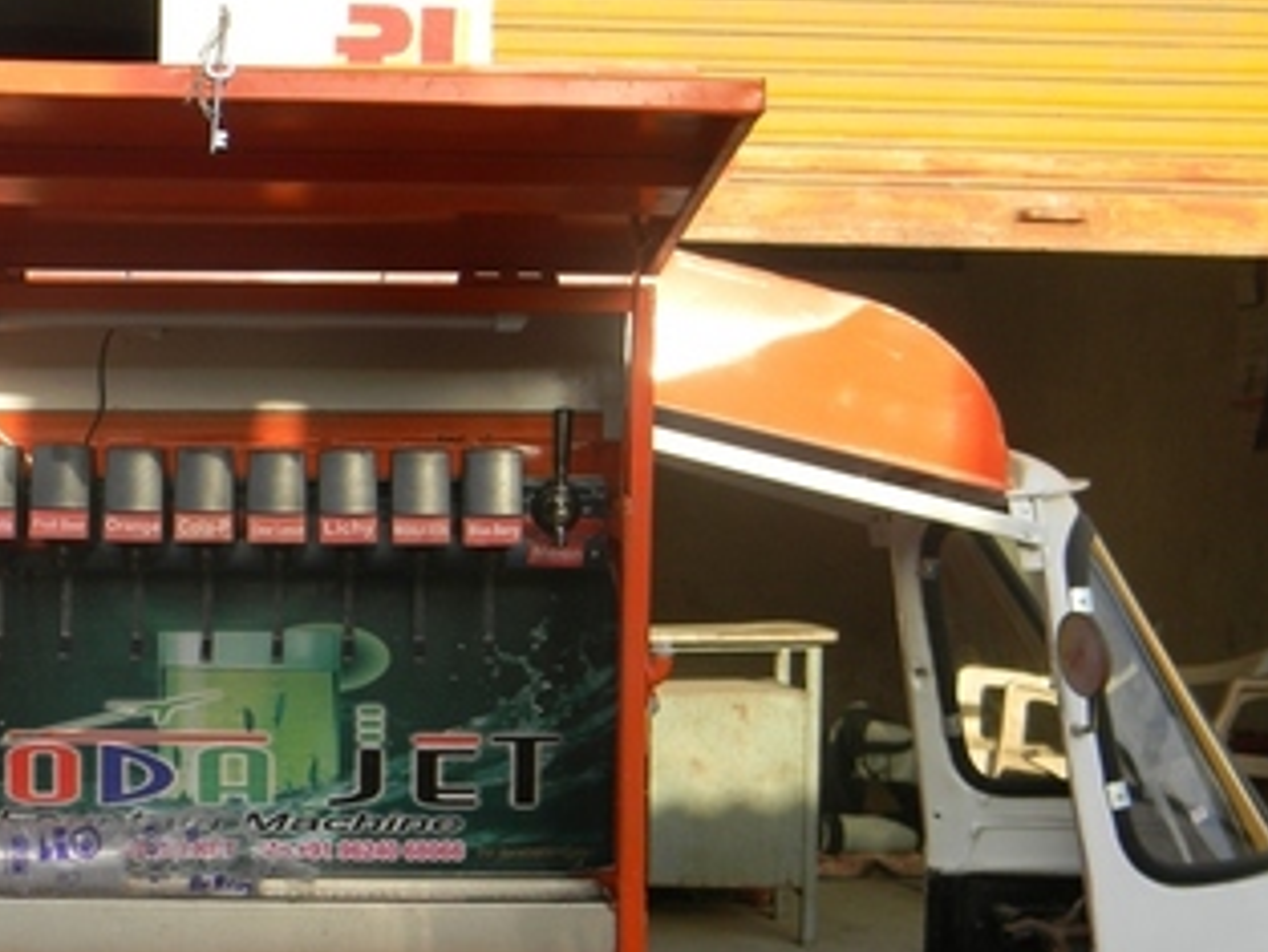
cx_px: 267
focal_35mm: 75
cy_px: 687
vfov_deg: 19.5
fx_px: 2748
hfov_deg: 25.6
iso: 80
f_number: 3.9
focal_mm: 8.6
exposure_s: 1/215
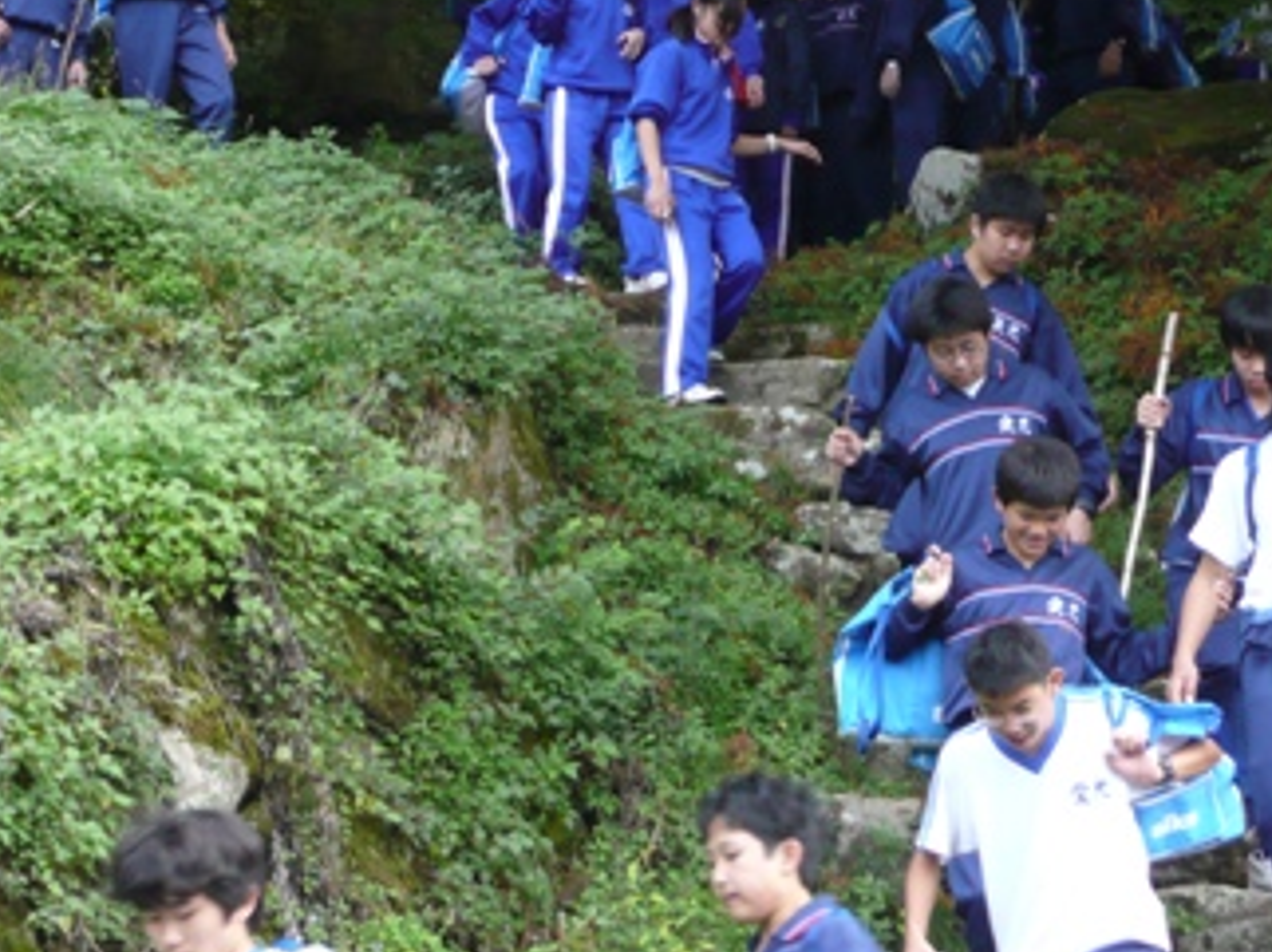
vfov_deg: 11.9
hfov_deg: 15.9
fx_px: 4553
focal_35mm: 124
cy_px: 569
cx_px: 810
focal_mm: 14.7
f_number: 4.7
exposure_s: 1/60
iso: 200
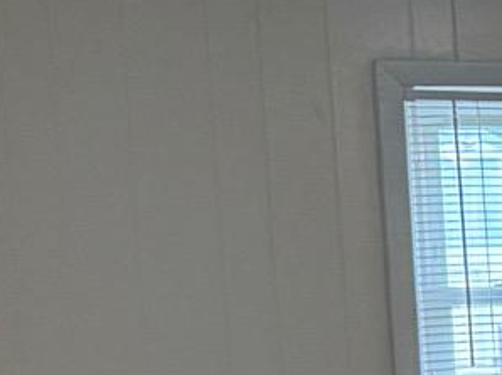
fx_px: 2391
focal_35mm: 165
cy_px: 422
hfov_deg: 9.9
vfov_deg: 8.9
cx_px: 1368
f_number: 1.78
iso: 250
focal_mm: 6.76
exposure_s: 1/60
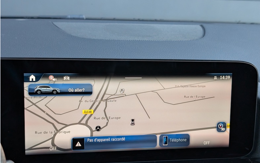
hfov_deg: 38.2
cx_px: 132
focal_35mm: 53
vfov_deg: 24.4
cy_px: 93
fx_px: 376
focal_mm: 6.9
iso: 298
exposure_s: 1/478
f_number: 1.68
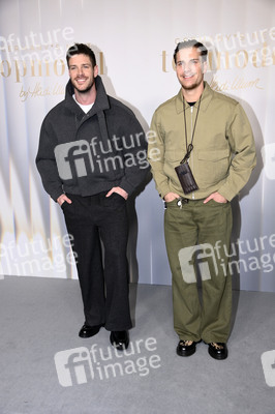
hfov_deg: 31.8
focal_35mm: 42
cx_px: 138
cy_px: 207
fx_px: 482
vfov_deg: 46.4
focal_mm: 42
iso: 1000
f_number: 5.6
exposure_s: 1/250
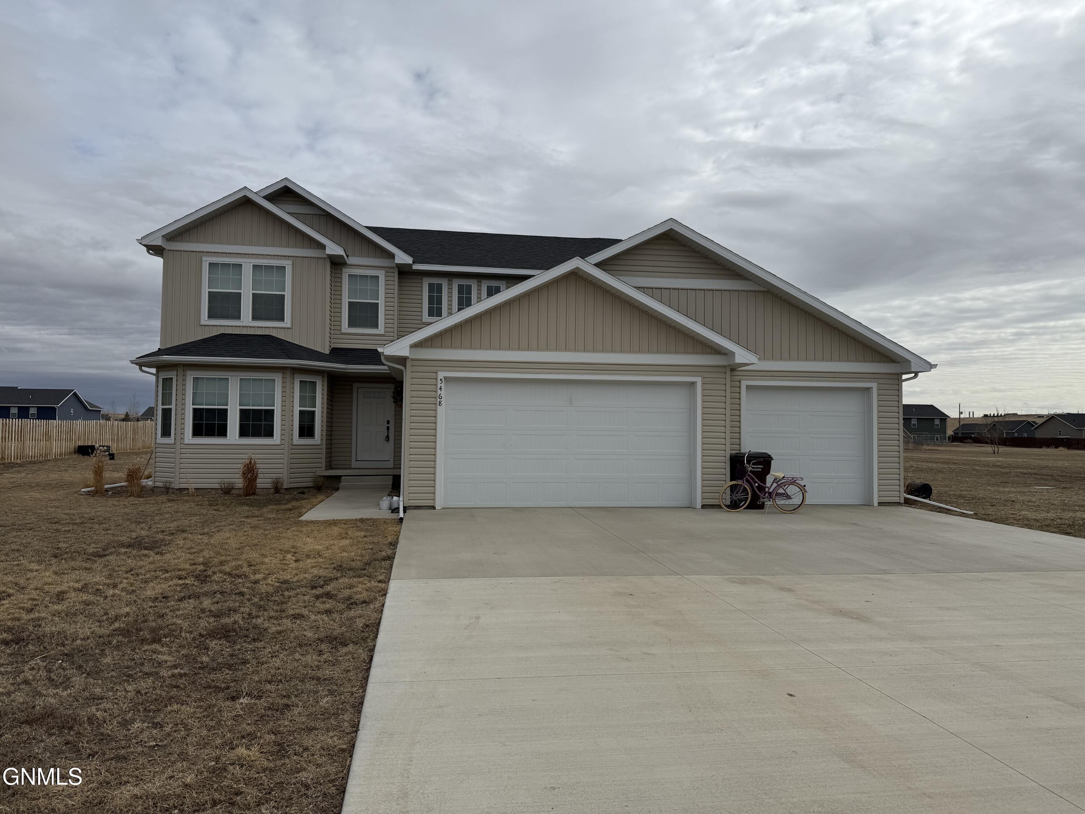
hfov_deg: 71.6
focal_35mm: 24
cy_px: 407
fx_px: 752
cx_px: 542
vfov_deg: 56.8
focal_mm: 6.76
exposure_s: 1/10309
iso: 80
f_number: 1.78
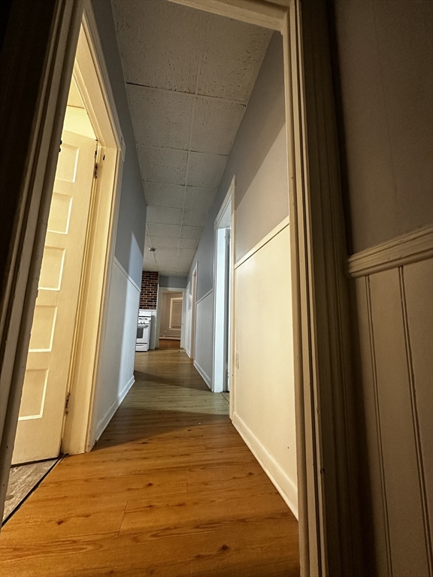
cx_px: 216
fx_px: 233
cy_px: 288
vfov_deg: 102.1
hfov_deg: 85.7
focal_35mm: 14
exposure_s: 1/60
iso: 640
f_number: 2.2
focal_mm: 2.22
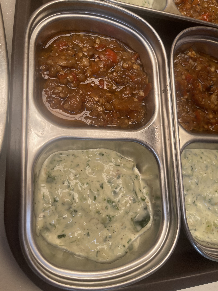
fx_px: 210
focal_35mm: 25
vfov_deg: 69.4
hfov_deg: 54.9
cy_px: 146
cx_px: 109
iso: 32
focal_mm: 5.1
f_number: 1.6
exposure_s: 1/121
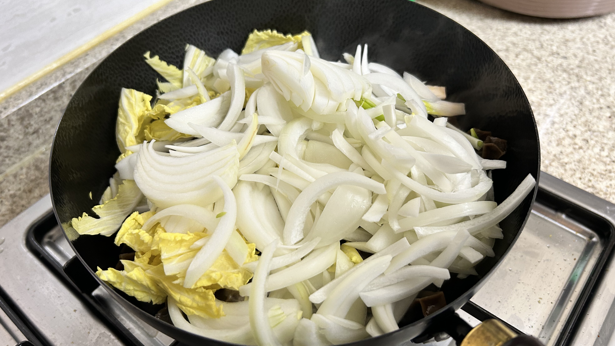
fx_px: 473
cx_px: 310
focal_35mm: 29
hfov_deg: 66.1
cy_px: 168
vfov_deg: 40.2
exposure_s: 1/60
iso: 160
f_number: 1.5
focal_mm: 5.7
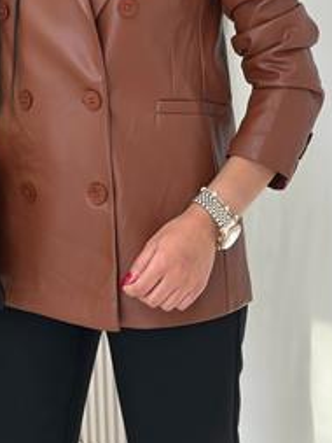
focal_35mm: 101
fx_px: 1290
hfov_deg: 14.5
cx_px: 28
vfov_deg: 19.0
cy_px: 24
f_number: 1.78
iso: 64
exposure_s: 1/100
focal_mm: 6.86
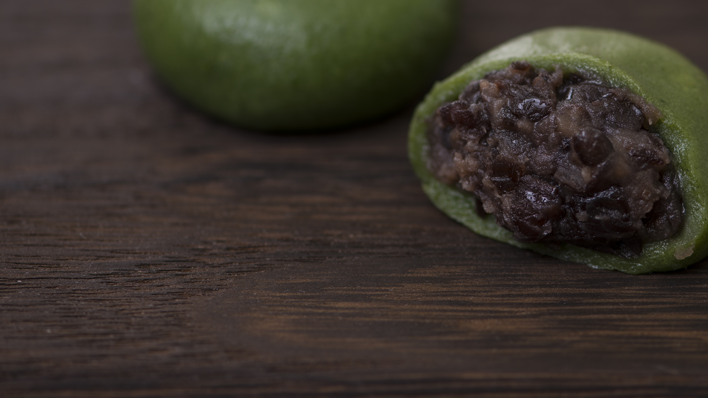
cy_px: 83
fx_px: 2816
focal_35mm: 150
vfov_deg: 8.1
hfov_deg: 14.3
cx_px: 469
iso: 50
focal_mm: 105
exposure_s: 1/25
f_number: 4
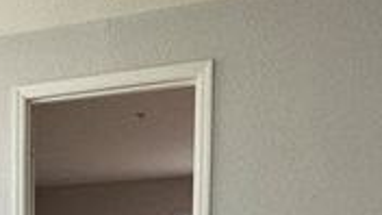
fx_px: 618
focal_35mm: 61
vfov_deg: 17.1
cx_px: -34
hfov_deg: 30.8
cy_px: 354
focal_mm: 2.22
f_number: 2.2
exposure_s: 1/120
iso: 125
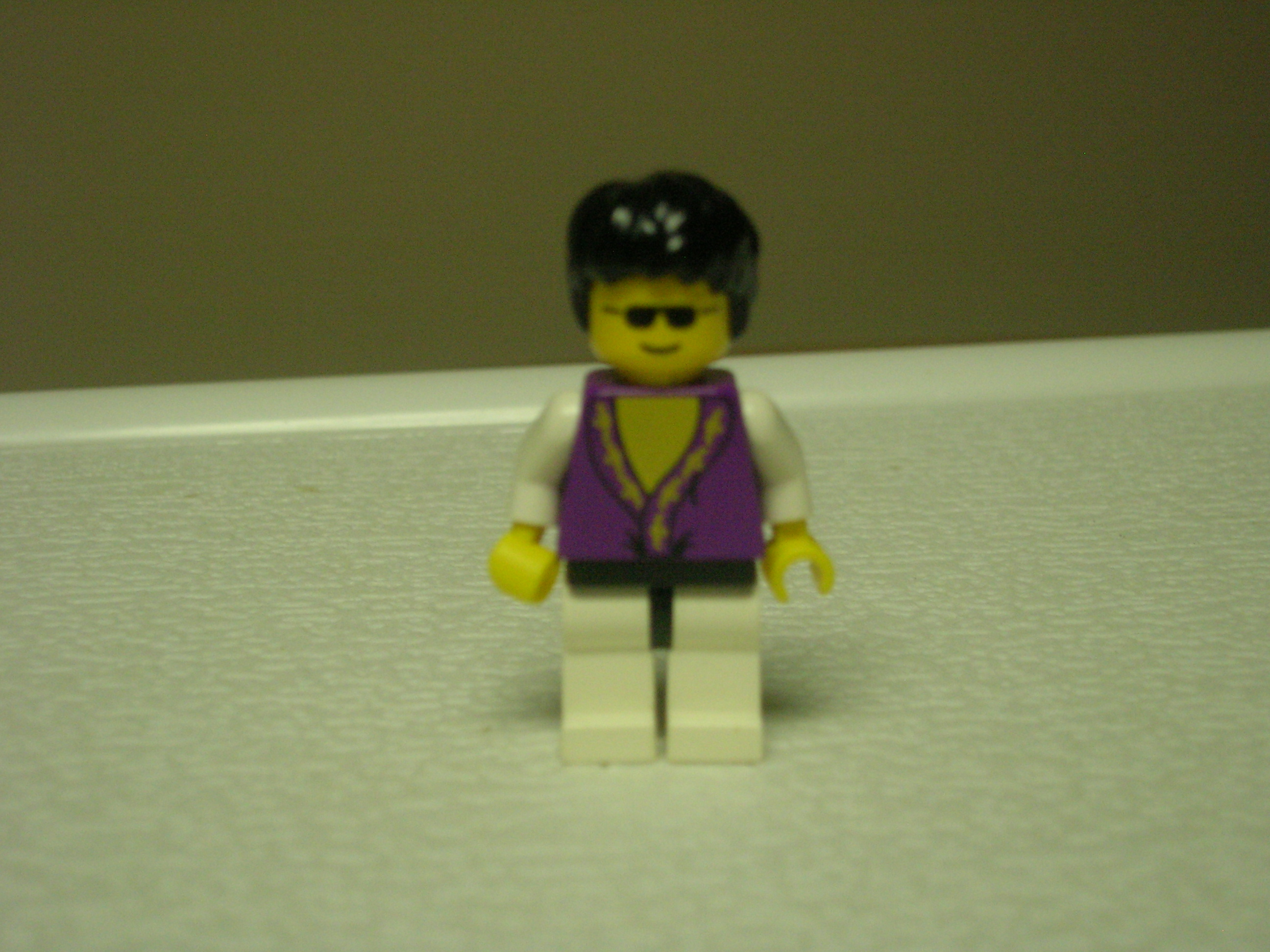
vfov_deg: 29.1
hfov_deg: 38.2
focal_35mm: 50
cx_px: 635
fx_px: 1834
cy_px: 476
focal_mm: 8.4
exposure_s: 1/60
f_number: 3.3
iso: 200
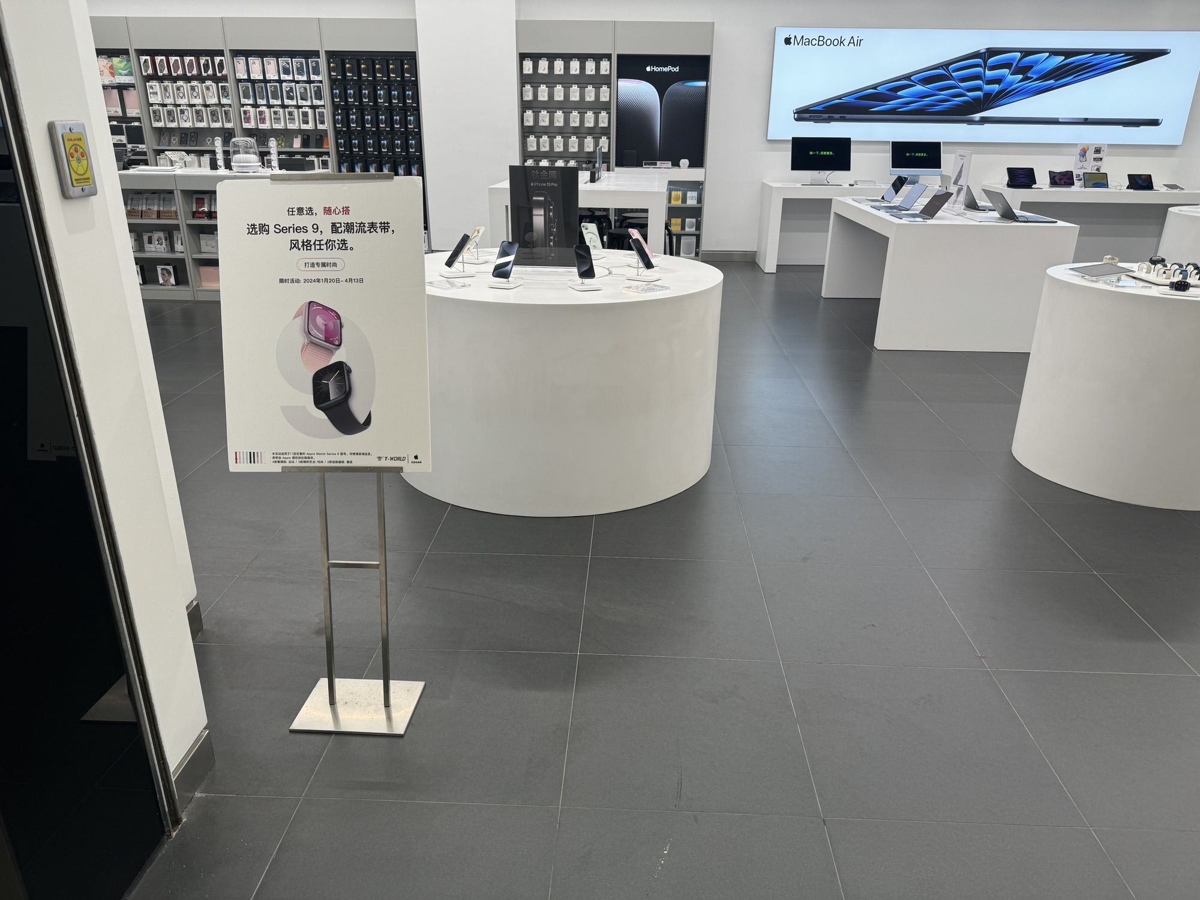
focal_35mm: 24
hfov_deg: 71.6
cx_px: 600
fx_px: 832
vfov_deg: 56.8
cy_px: 450
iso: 50
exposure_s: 1/100
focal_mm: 6.86
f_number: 1.78
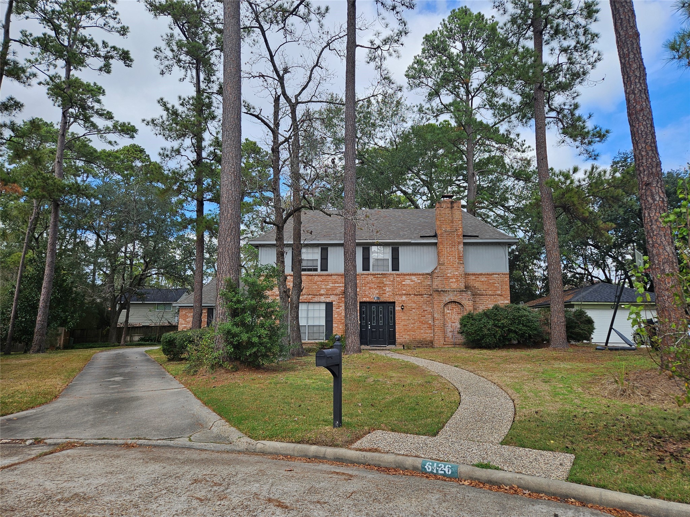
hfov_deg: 73.9
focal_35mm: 23
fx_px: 458
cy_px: 258
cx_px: 345
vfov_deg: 58.9
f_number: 1.8
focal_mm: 5.4
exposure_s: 1/989
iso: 25
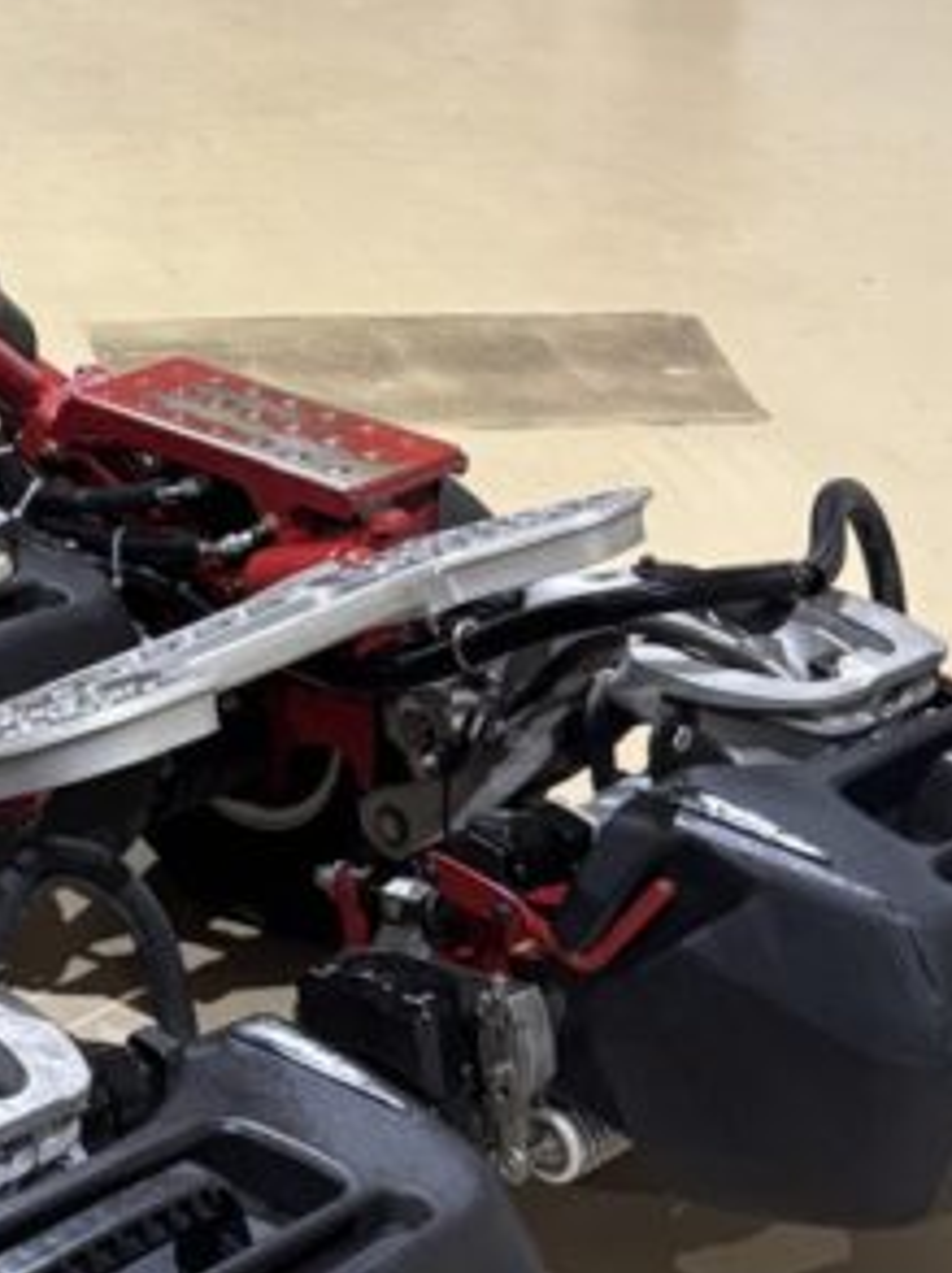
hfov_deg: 15.0
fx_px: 3528
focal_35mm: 96
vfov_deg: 20.3
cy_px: 287
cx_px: -96
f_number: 1.6
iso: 250
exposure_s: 1/60
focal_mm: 5.96
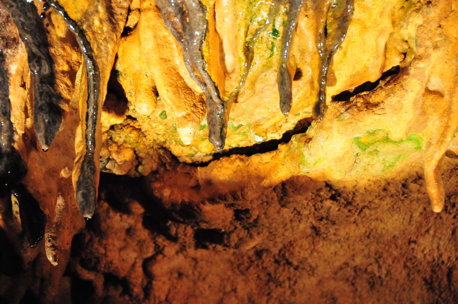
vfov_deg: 7.0
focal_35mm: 195
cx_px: 229
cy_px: 152
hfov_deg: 10.6
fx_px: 2478
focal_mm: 130
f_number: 5.6
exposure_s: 1/25
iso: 3200
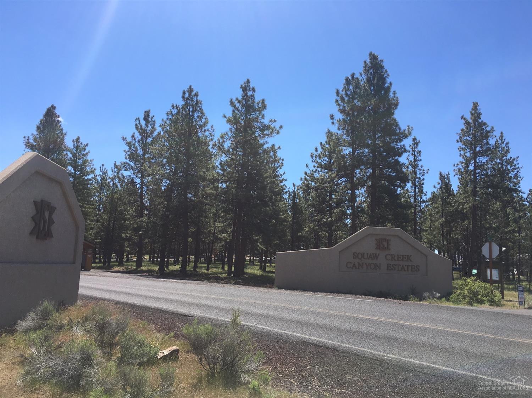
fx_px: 446
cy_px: 199
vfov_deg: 48.2
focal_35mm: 29
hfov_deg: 61.7
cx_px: 266
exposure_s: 1/1282
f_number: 2.2
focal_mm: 4.15
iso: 25
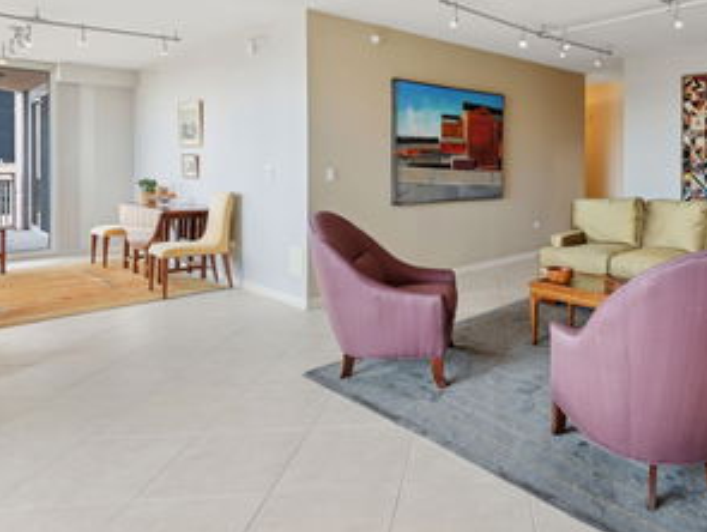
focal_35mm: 25
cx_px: 532
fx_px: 511
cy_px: 173
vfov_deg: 53.8
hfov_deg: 65.0
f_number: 8
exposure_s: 1/25
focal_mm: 16
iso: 640
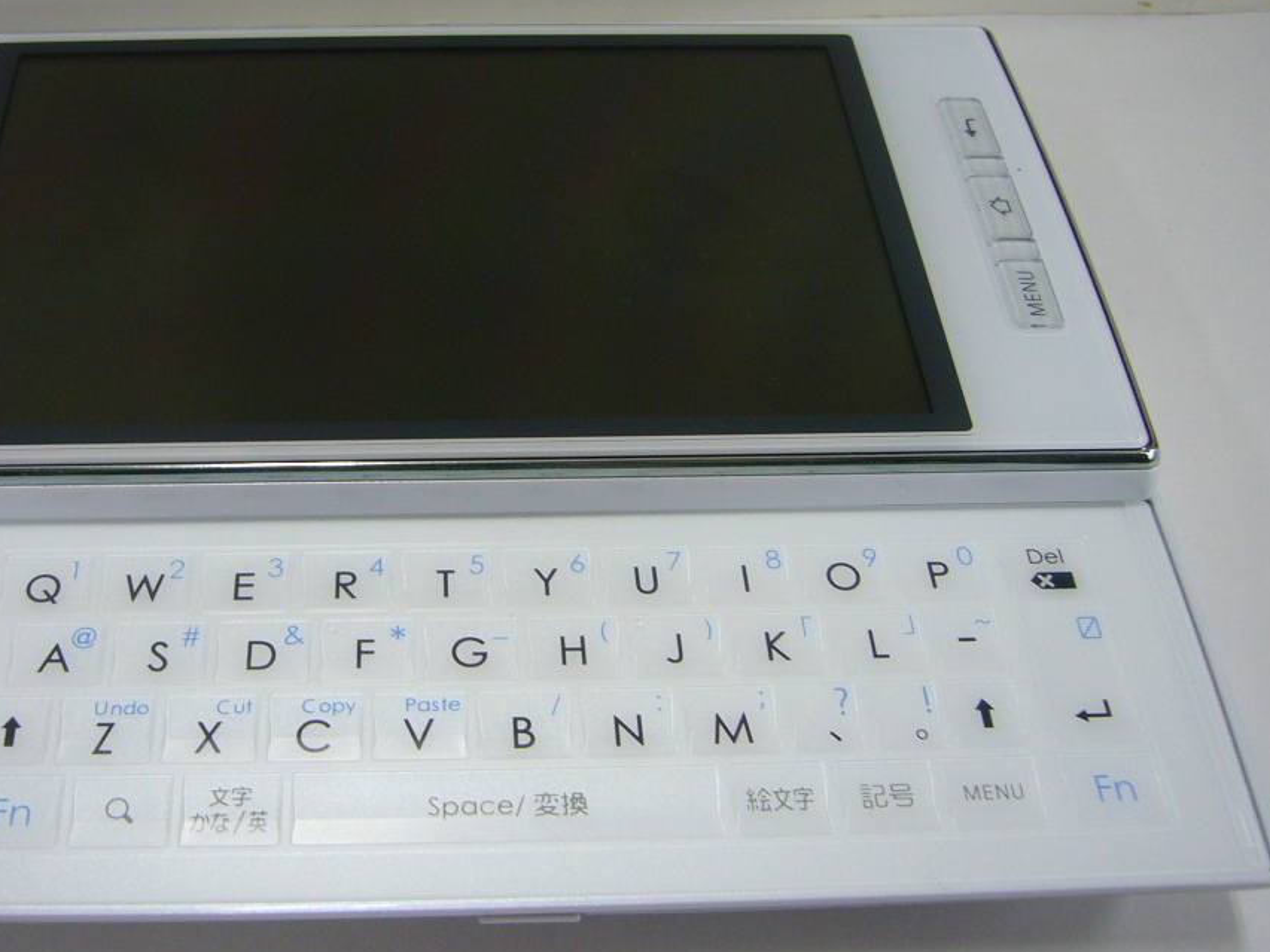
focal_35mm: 42
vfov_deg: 34.3
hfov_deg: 44.3
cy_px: 437
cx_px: 447
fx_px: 1541
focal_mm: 4.6
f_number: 2.8
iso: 100
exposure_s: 1/25
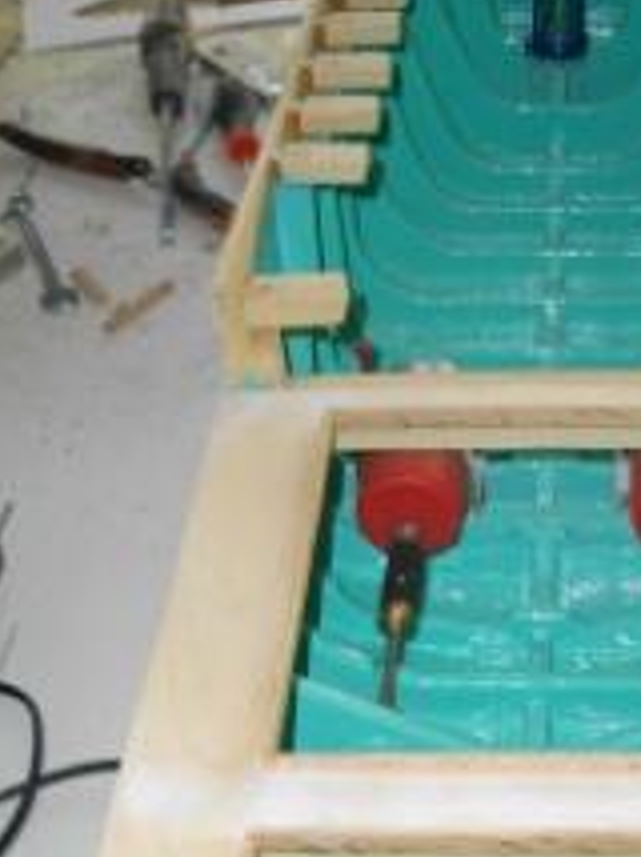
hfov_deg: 22.2
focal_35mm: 65
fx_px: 1608
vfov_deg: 29.2
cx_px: 533
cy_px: 673
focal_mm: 5.7
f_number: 2.9
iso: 133
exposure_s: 1/125
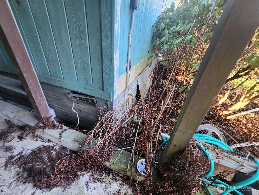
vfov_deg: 89.9
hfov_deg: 106.2
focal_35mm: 13
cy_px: 98
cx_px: 130
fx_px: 97
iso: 320
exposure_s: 1/40
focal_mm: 2.2
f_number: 2.2
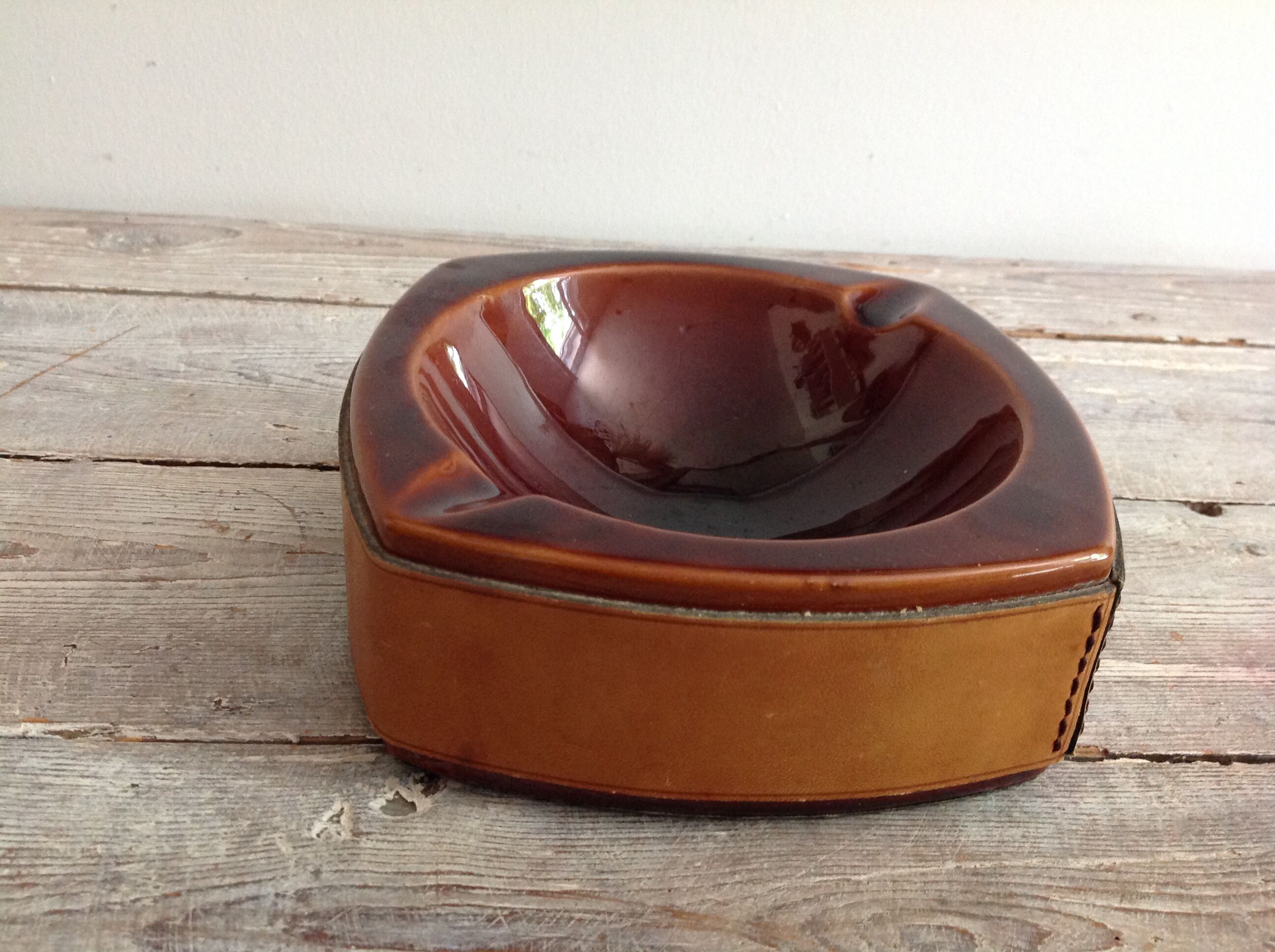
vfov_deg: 40.6
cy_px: 476
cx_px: 638
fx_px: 1287
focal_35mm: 35
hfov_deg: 52.7
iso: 200
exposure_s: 1/15
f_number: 2.4
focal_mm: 4.28
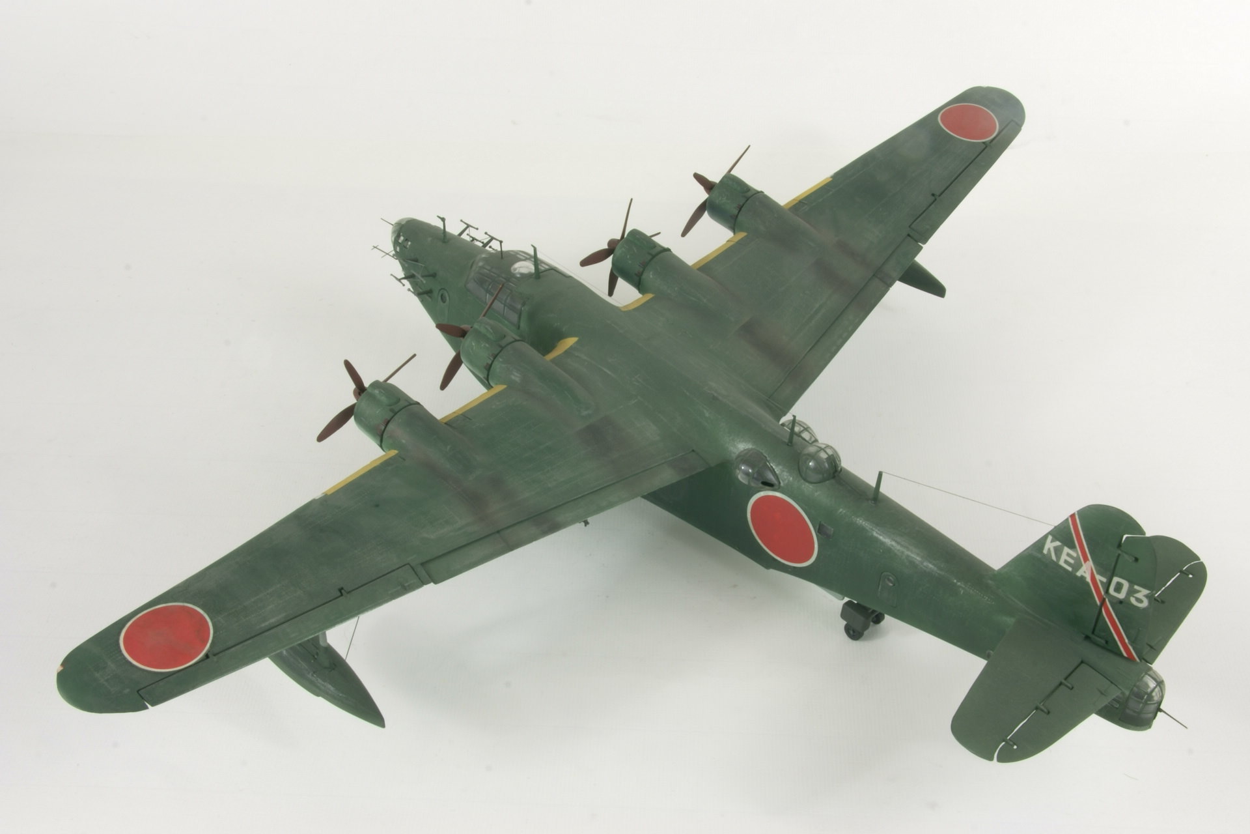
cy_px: 417
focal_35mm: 42
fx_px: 1458
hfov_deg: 46.4
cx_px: 625
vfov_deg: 31.9
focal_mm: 28
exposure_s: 2
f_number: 29
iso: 80
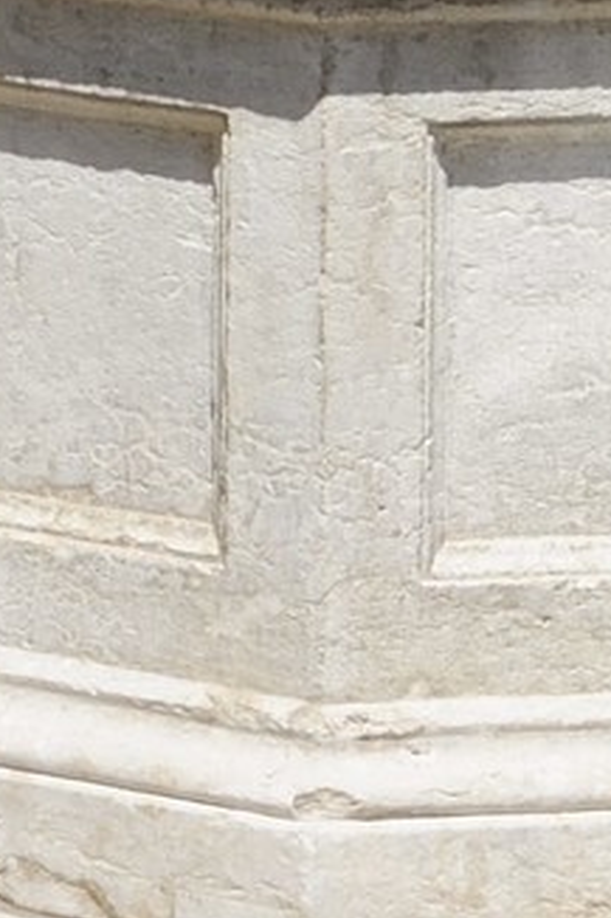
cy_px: -2361
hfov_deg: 3.0
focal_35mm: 457
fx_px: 11646
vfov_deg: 4.3
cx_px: -580
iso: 200
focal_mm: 62
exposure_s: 1/80
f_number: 22
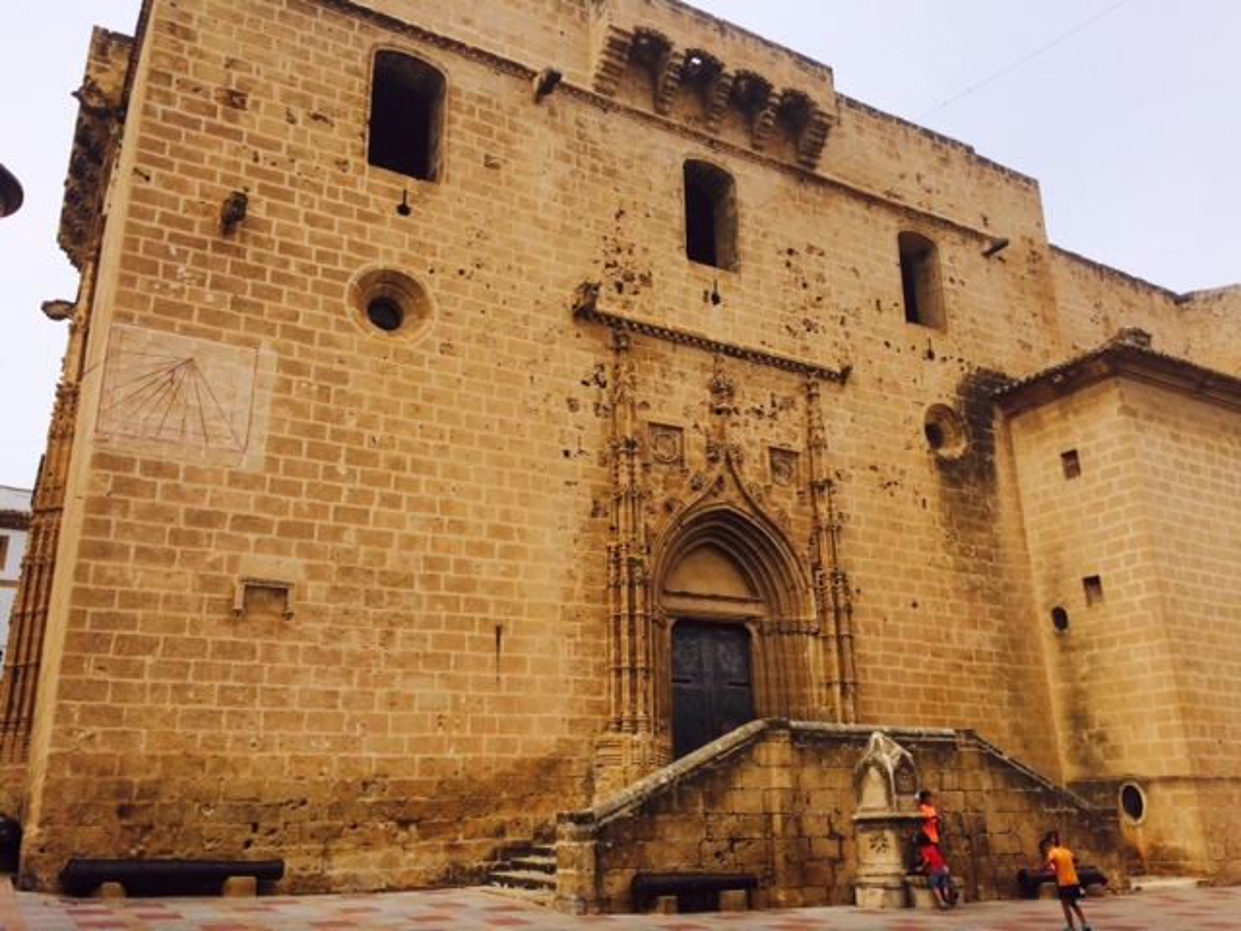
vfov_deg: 48.2
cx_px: 620
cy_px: 466
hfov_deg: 61.7
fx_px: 1040
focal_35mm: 29
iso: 32
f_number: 2.2
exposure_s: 1/1368
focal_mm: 4.15
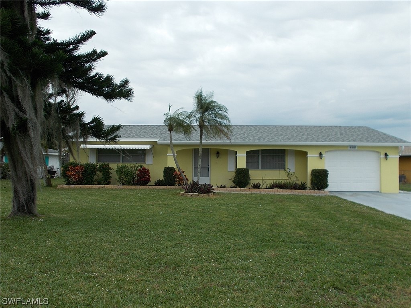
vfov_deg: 41.8
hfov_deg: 54.0
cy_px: 154
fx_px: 404
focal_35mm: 34
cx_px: 206
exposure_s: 1/320
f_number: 3.6
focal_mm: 6
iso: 80
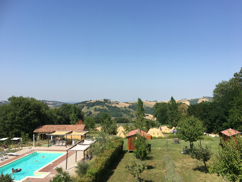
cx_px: 121
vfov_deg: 48.2
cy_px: 91
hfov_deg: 61.7
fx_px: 203
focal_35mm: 29
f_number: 2.2
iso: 25
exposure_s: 1/1538
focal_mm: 4.15
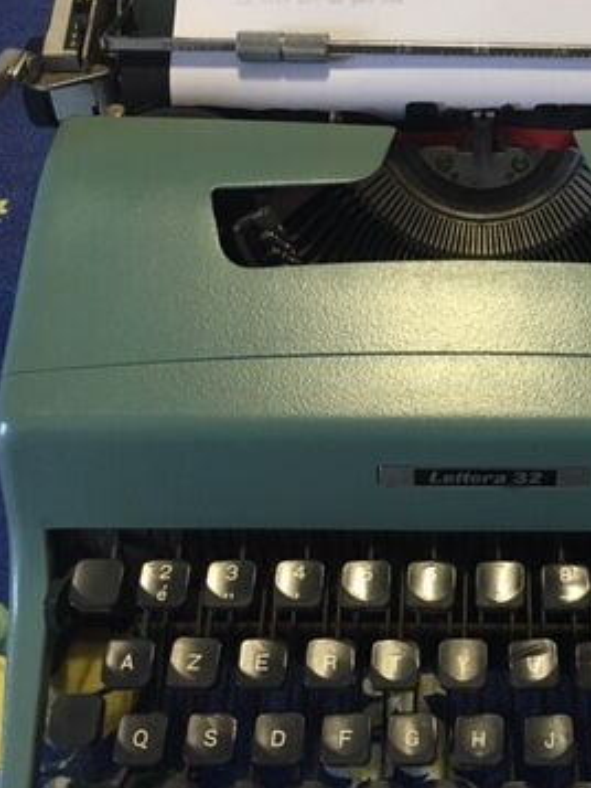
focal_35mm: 52
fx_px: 1183
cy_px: 276
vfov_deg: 36.5
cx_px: 476
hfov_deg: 27.5
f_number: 2.2
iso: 160
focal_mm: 4.15
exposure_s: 1/33
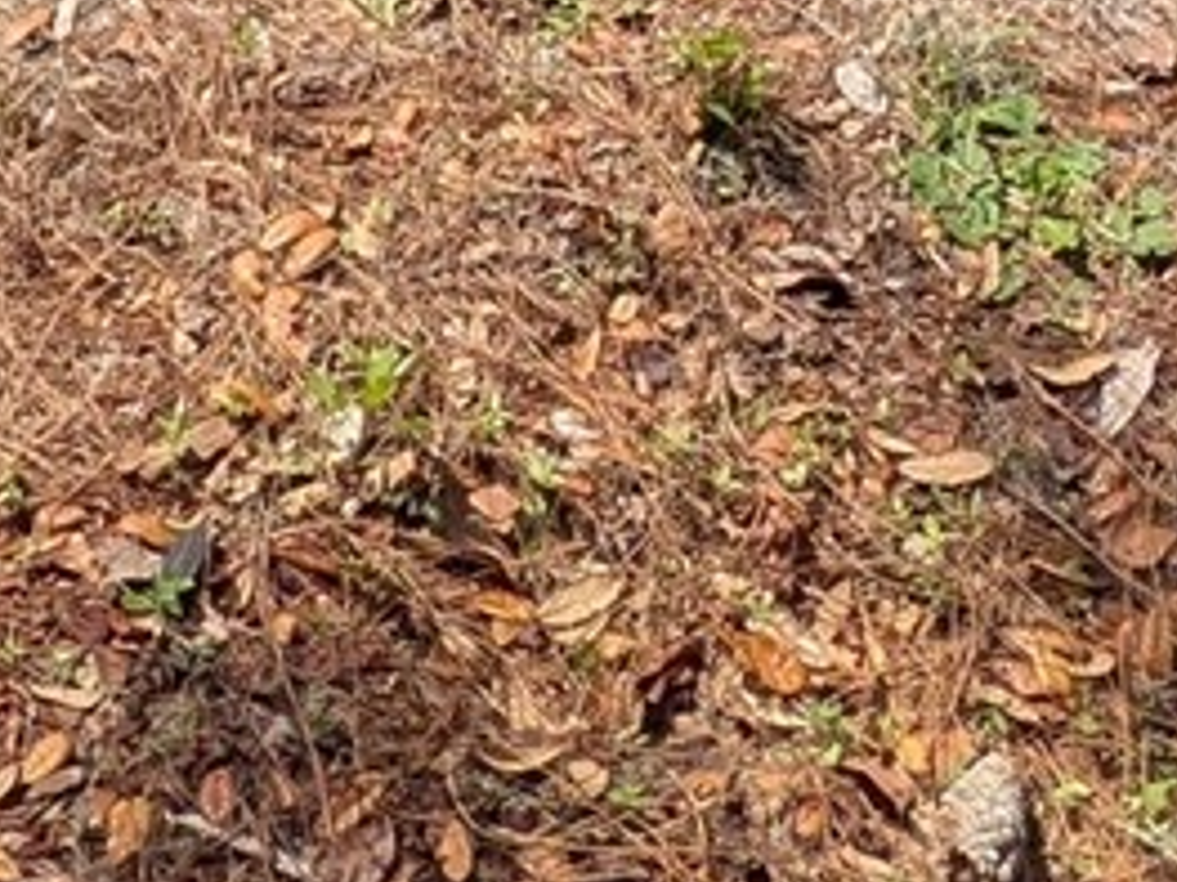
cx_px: 269
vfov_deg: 14.7
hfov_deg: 26.3
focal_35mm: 73
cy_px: -1110
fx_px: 2481
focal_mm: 2.23
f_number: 1.95
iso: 38
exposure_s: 1/1555
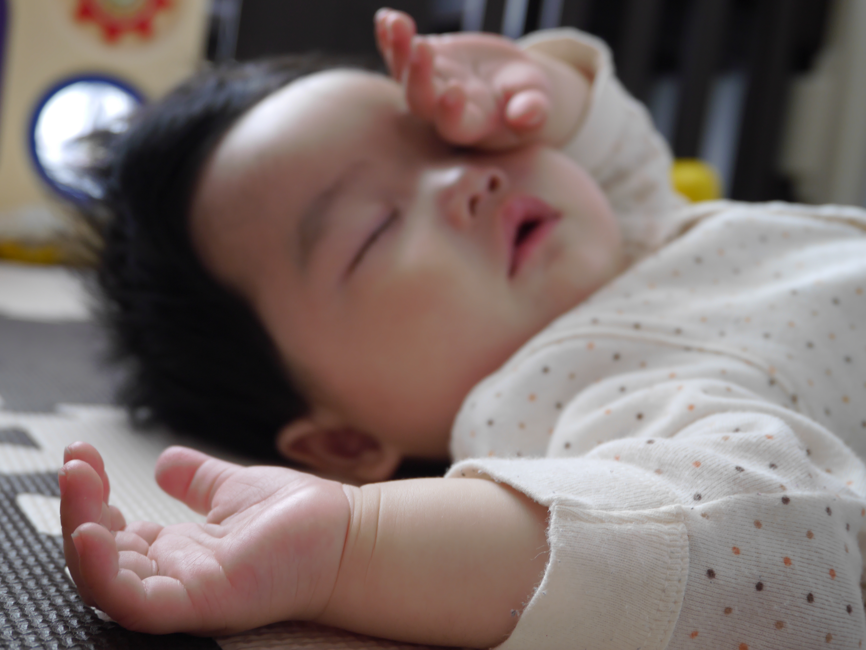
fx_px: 1251
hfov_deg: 38.2
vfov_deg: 29.1
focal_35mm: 50
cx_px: 433
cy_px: 325
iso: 160
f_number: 4.9
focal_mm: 25
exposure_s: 1/6
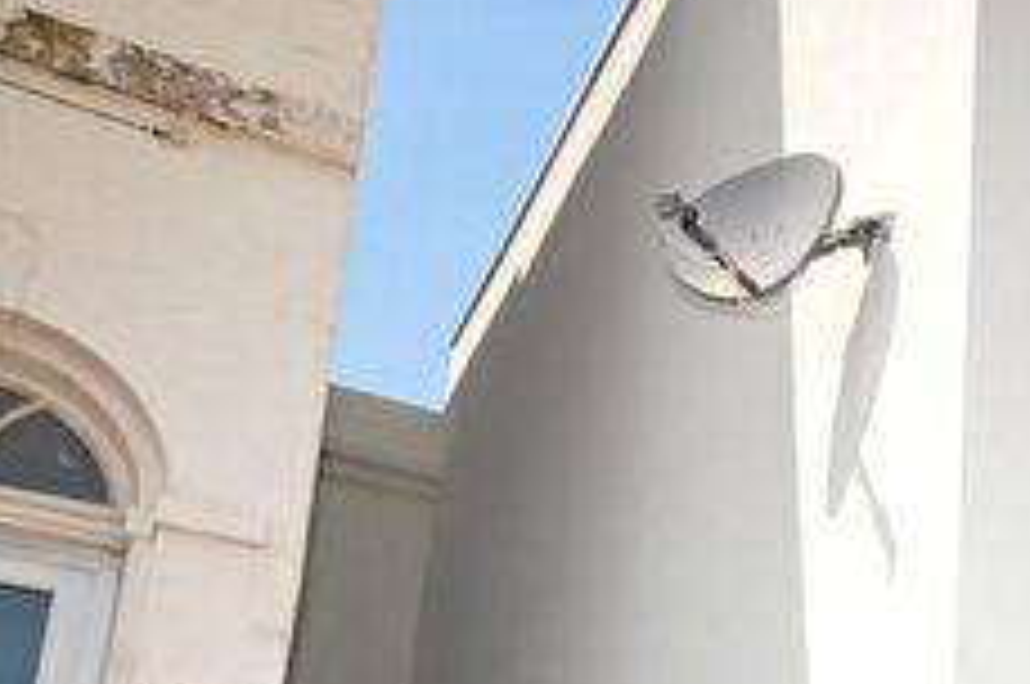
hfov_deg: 31.9
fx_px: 1444
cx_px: 1273
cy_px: 796
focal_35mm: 51
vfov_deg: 24.4
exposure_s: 1/200
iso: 100
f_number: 8
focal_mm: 11
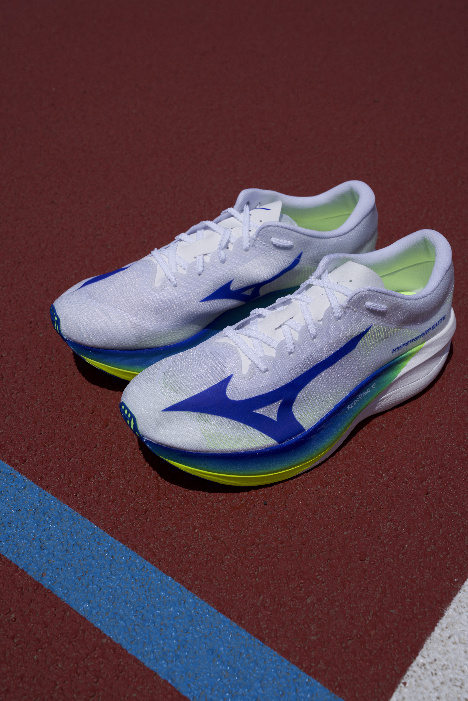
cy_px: 350
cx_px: 234
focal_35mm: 43
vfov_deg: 45.4
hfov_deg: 31.2
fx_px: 838
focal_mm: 43
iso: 100
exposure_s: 1/800
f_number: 9
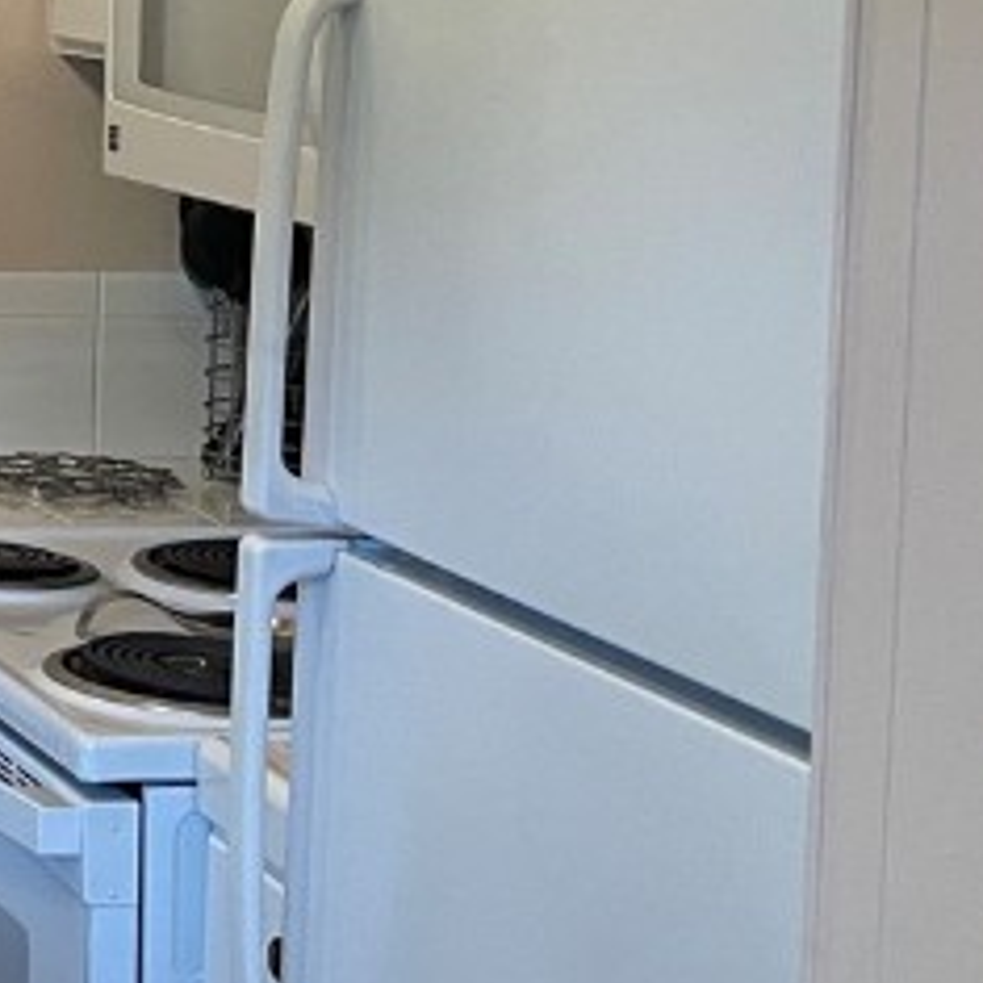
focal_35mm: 100
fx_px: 3213
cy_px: 46
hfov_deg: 14.5
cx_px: -962
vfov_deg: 17.1
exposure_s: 1/60
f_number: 1.6
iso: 125
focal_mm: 4.2
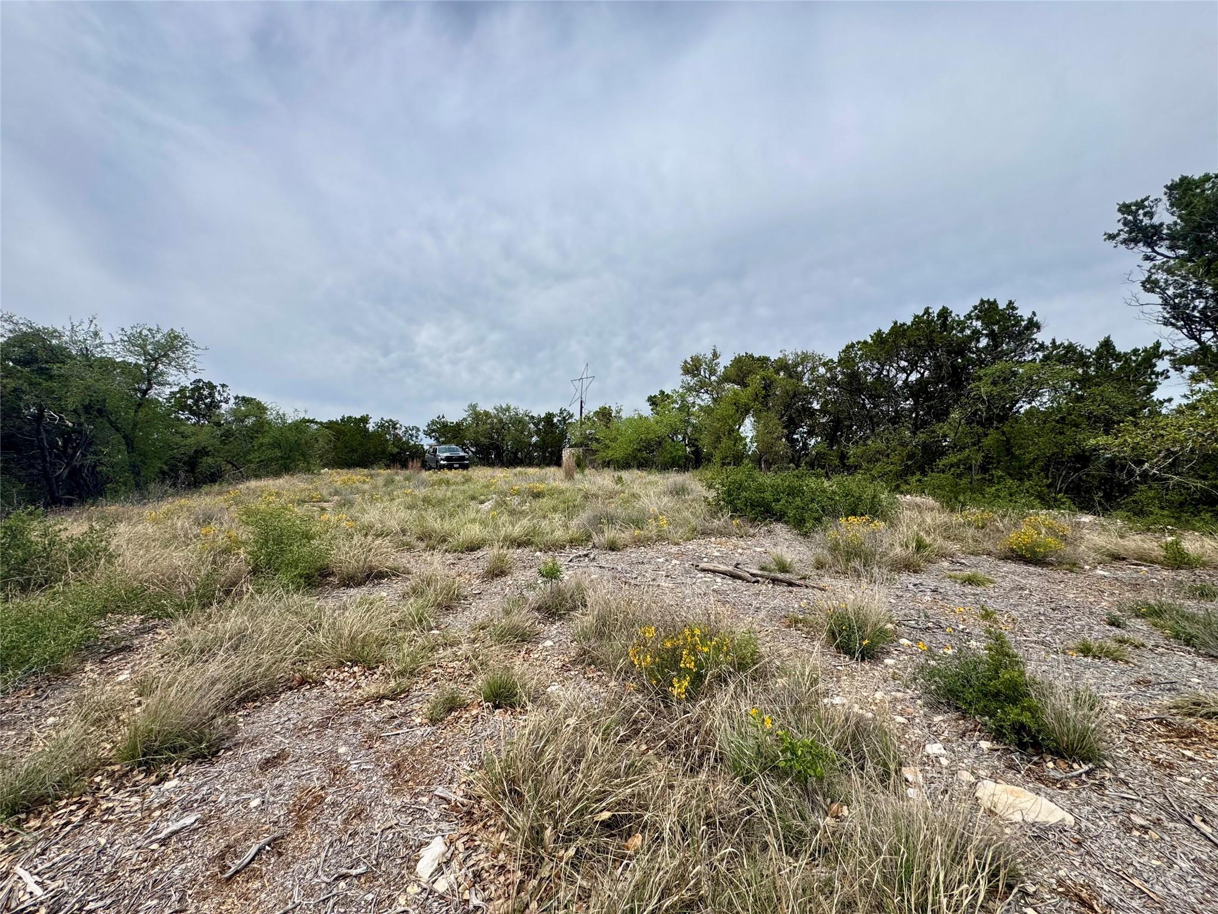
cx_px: 609
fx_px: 493
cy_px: 457
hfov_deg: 102.1
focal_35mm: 14
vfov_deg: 85.7
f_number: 2.2
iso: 50
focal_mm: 2.22
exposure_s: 1/2674
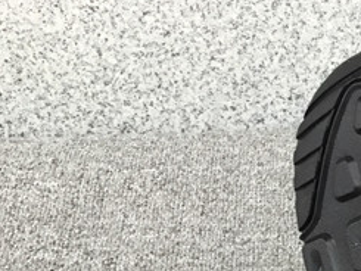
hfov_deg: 15.6
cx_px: 576
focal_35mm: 114
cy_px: 443
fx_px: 1189
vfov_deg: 12.2
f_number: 2.4
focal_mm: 3.3
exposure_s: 1/50
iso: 25
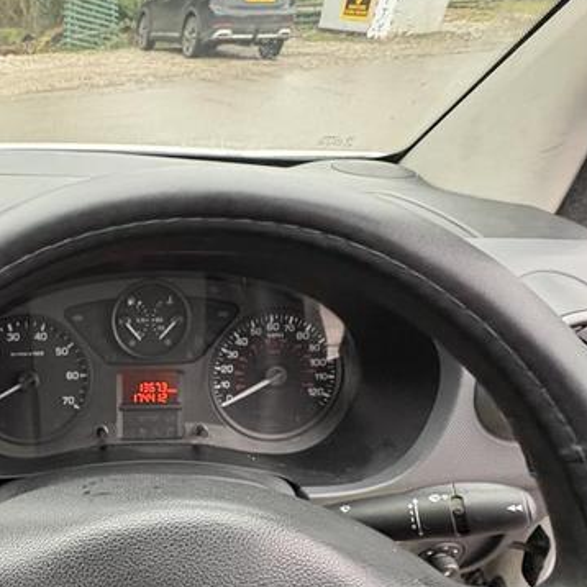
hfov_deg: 46.9
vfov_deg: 50.5
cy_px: 435
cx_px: 51
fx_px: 595
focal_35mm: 31
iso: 400
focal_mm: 2.22
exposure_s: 1/60
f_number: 2.2
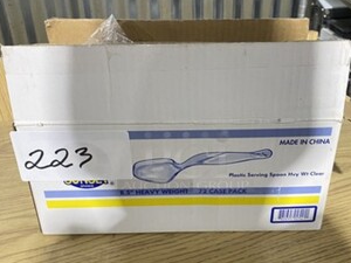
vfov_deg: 38.5
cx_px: 186
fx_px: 375
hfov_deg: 50.1
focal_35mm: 37
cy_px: 160
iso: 400
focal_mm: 4.25
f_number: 1.8
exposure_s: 1/60
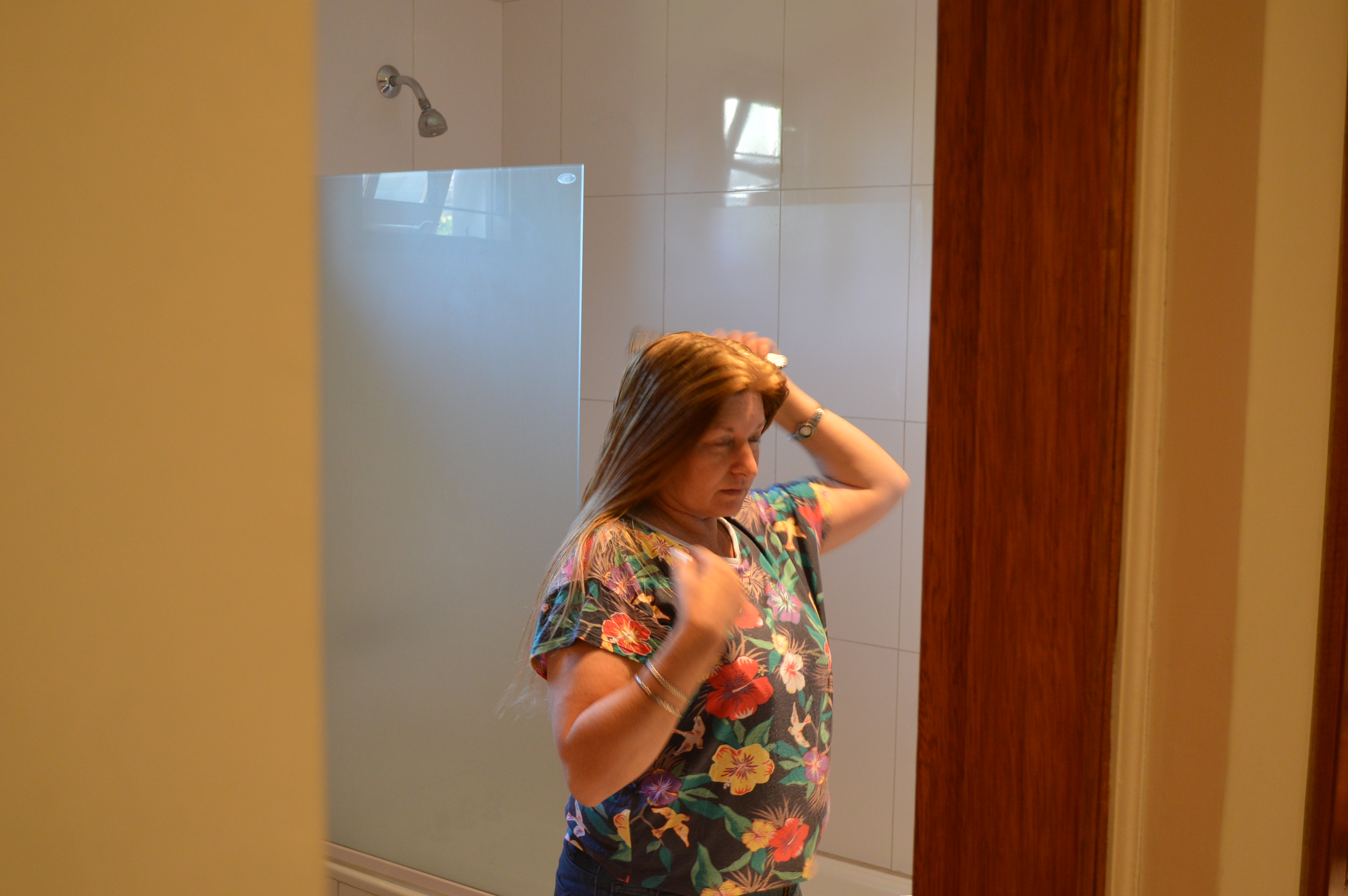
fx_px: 1459
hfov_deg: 49.6
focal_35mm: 39
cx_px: 674
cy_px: 448
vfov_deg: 34.1
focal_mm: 26
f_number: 4.2
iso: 720
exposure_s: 1/15
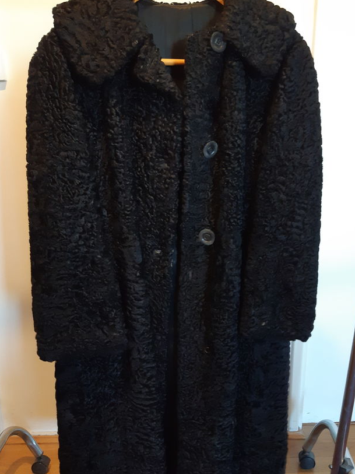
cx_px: 187
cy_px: 257
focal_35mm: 32
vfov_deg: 56.8
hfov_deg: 44.1
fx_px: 438
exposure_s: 1/33
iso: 200
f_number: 1.7
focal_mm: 3.93
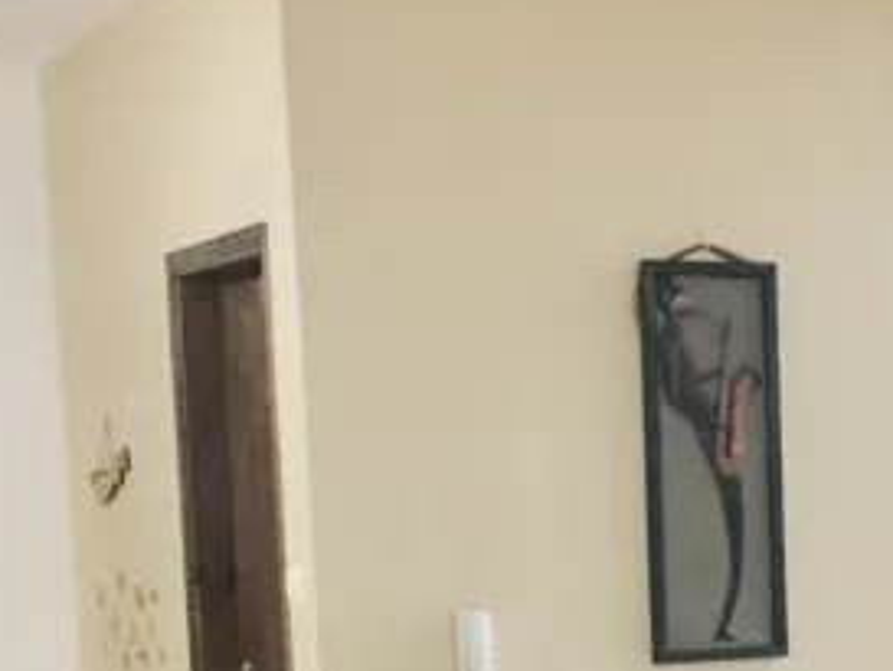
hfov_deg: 18.7
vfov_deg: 14.1
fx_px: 2632
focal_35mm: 102
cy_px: 772
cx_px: 919
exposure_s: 1/33
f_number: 2.2
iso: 125
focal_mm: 4.15
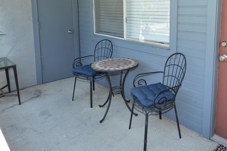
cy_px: 39
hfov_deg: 60.4
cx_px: 153
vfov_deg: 42.3
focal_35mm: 30
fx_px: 189
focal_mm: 12
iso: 400
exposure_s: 1/125
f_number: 5.6
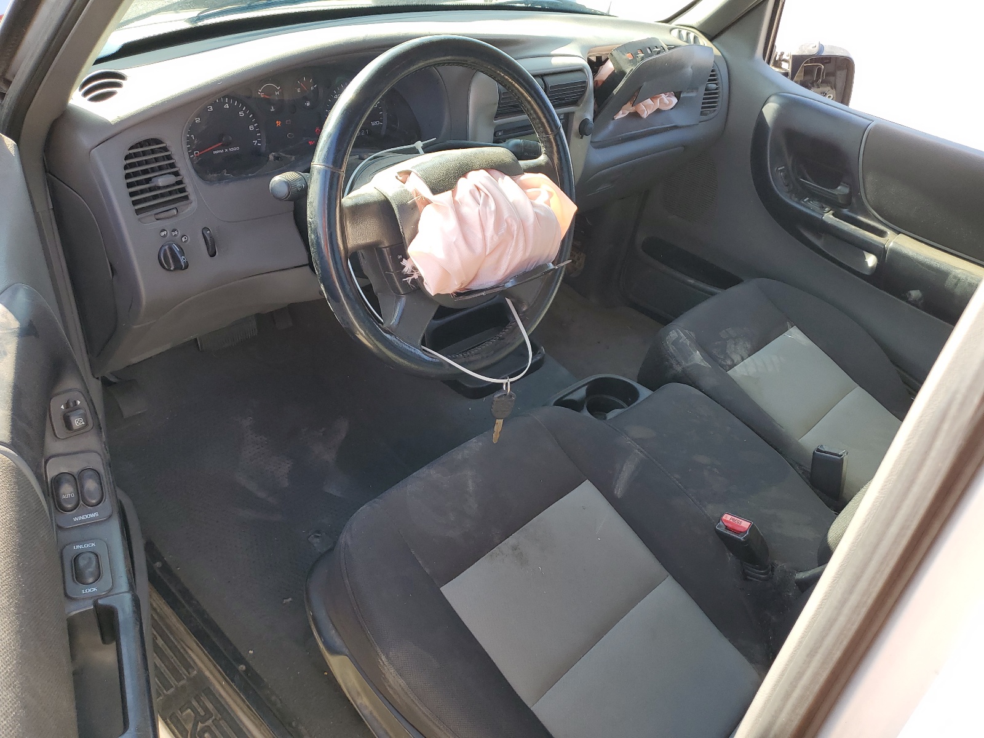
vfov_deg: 53.1
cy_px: 369
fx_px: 739
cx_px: 492
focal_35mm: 26
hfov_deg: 67.3
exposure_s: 1/244
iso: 50
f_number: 1.5
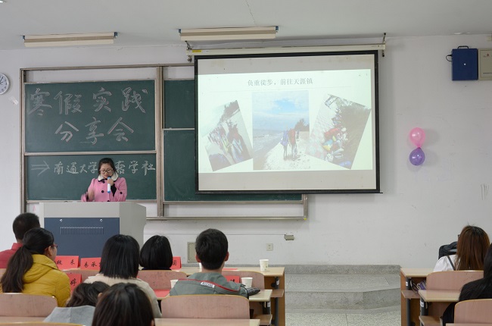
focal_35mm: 48
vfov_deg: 27.9
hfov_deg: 41.2
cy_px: 163
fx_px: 654
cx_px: 246
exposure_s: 1/15
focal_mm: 32
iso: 800
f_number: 5.6
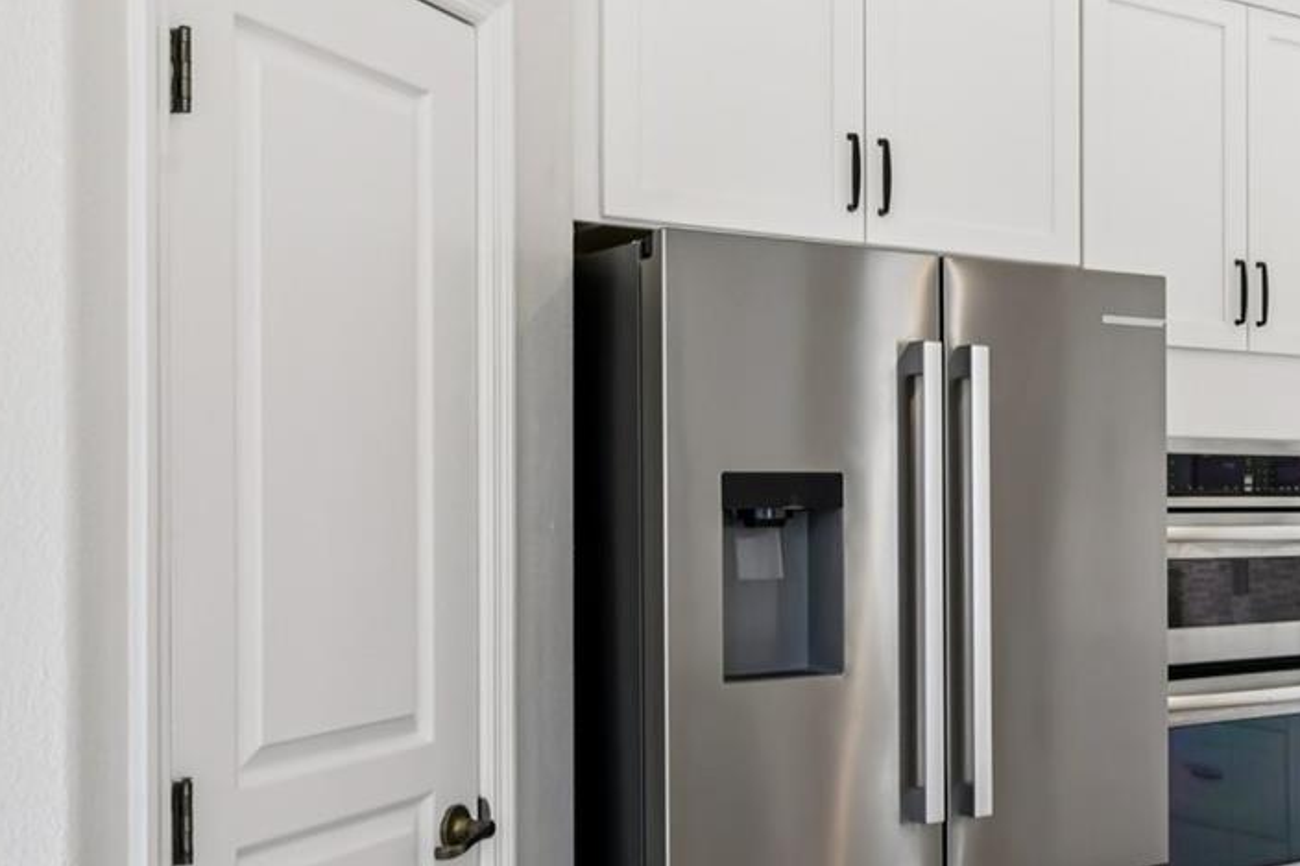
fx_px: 1805
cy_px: 523
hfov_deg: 34.0
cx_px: 1455
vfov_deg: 26.9
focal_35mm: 50
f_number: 8
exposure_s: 1/30
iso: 400
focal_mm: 22
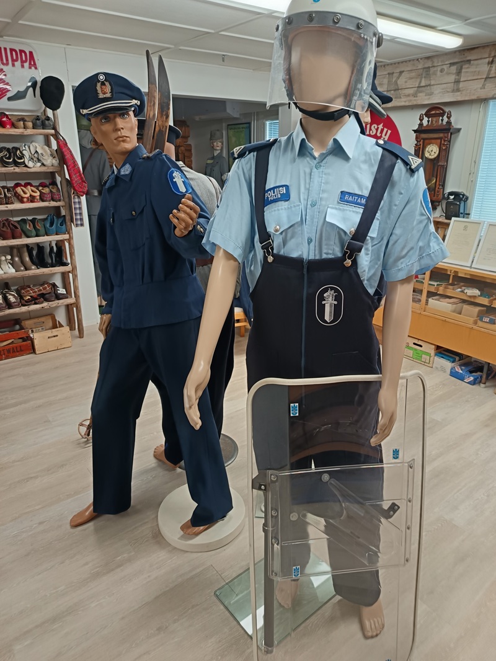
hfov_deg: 56.8
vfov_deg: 71.6
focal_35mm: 24
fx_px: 458
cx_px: 248
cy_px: 330
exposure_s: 1/50
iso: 815
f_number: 1.75
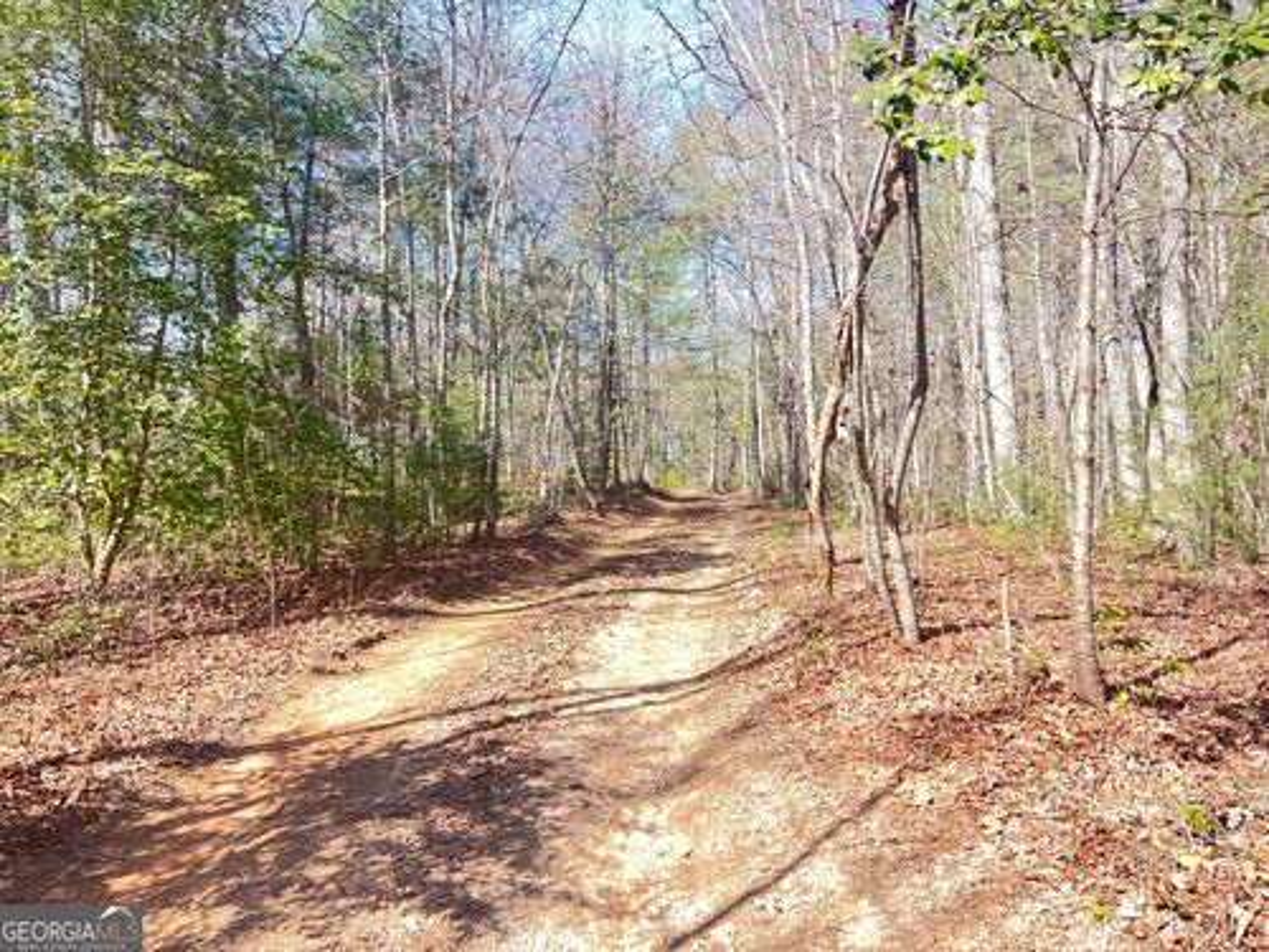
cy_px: 476
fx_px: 953
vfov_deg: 53.1
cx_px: 634
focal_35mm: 26
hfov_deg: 67.3
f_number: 1.5
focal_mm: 5.7
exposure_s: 1/448
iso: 50
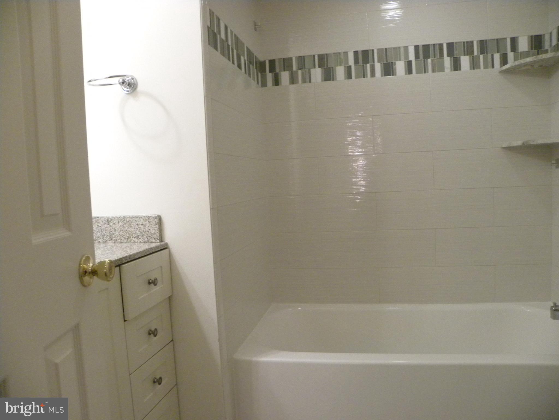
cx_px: 280
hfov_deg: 67.3
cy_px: 210
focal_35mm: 26
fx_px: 420
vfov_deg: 53.1
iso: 400
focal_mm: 4.6
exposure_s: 1/46.6
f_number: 2.8
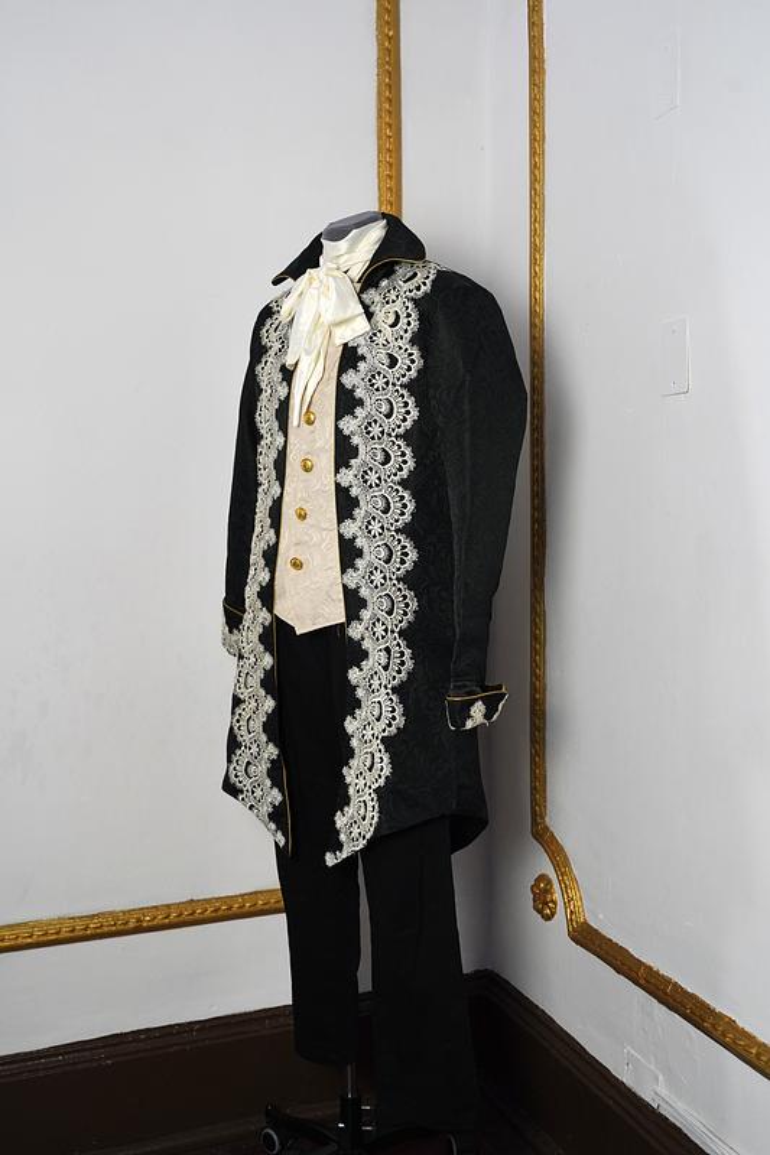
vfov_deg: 53.1
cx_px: 385
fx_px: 1155
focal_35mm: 36
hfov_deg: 36.9
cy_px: 578
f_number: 5
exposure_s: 1/125
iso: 800
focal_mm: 36
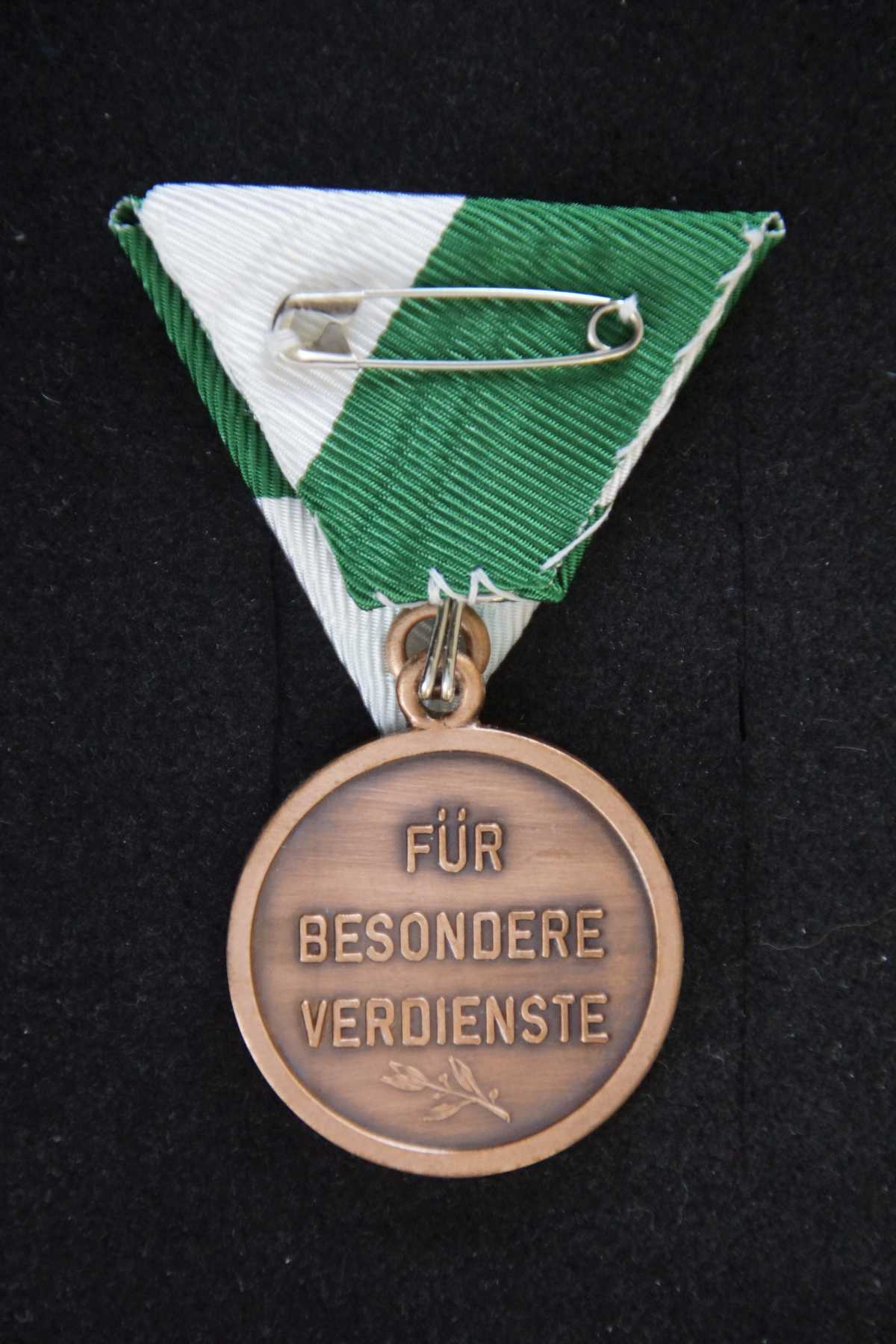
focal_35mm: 300
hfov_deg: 4.6
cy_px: 672
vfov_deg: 6.9
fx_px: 11199
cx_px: 448
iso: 1600
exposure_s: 1/60
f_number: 6.3
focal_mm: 200
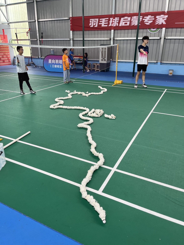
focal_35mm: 26
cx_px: 92
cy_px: 122
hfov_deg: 53.1
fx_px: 184
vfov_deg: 67.3
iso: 100
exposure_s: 1/100
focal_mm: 5.1
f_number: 1.6
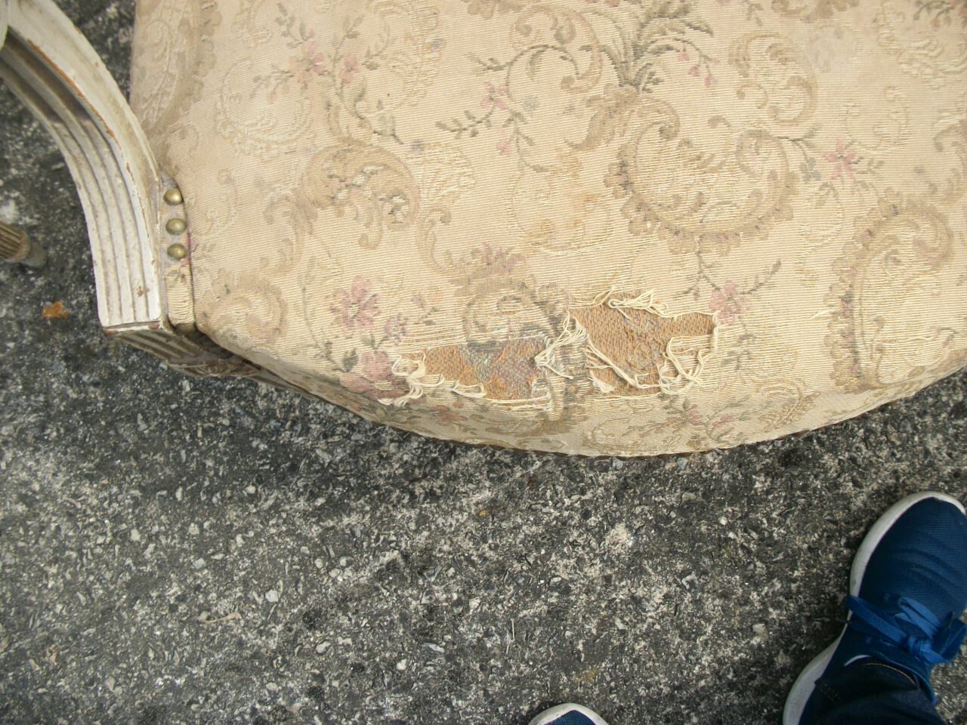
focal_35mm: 32
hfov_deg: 56.8
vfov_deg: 44.2
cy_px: 362
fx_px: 894
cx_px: 484
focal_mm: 5.7
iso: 80
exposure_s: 1/80
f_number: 8.8
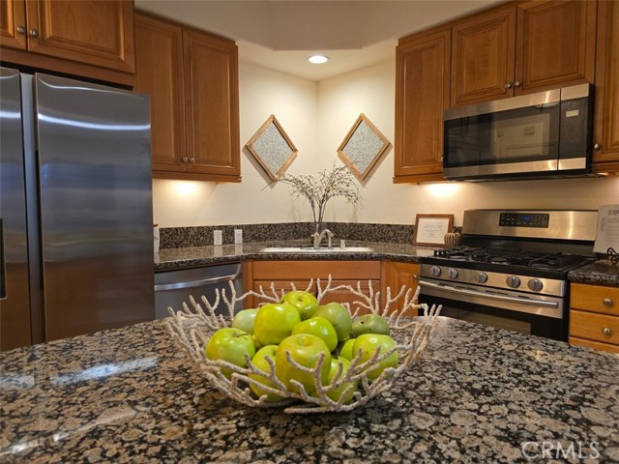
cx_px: 310
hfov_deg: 73.9
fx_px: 411
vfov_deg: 58.9
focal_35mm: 23
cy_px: 232
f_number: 1.7
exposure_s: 1/120
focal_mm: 6.3
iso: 320
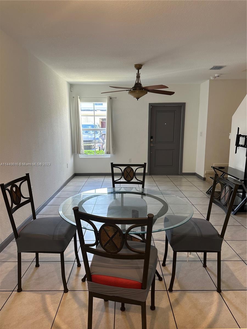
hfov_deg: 56.8
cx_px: 124
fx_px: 228
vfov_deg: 71.6
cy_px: 164
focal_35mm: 24
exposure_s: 1/60
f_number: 1.78
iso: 125
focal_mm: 6.86
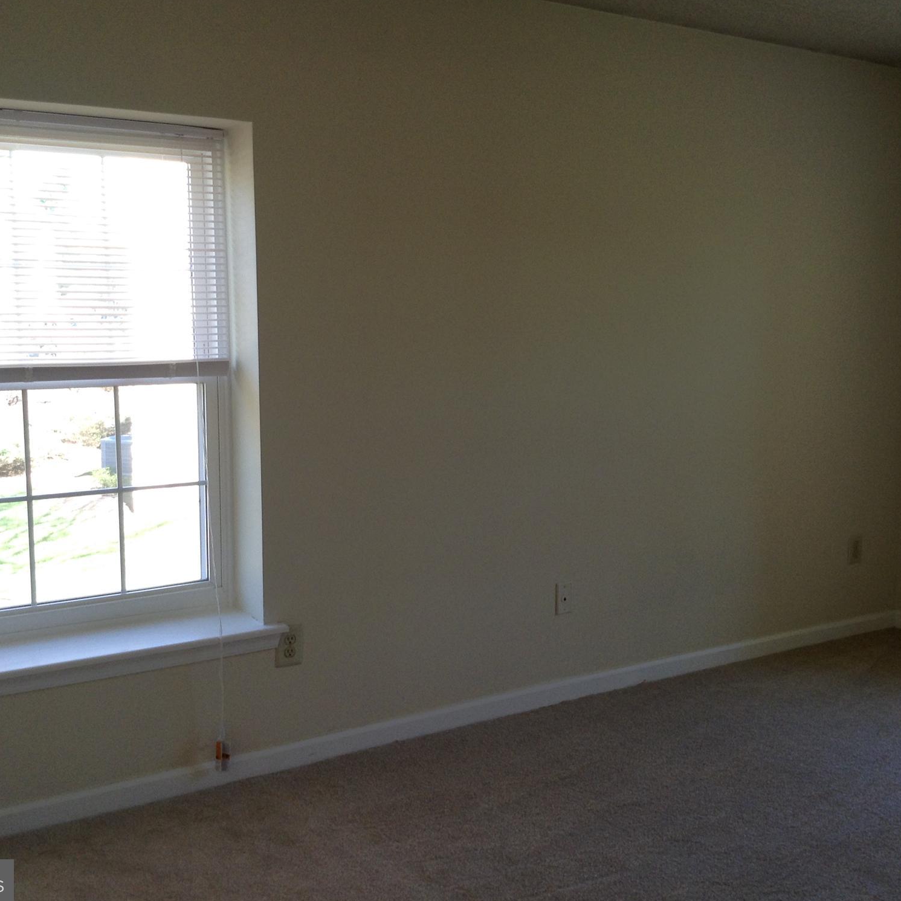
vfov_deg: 41.9
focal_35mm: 40
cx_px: 483
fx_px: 1178
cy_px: 446
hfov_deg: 41.8
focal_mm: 3.3
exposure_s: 1/40
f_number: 2.4
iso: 32
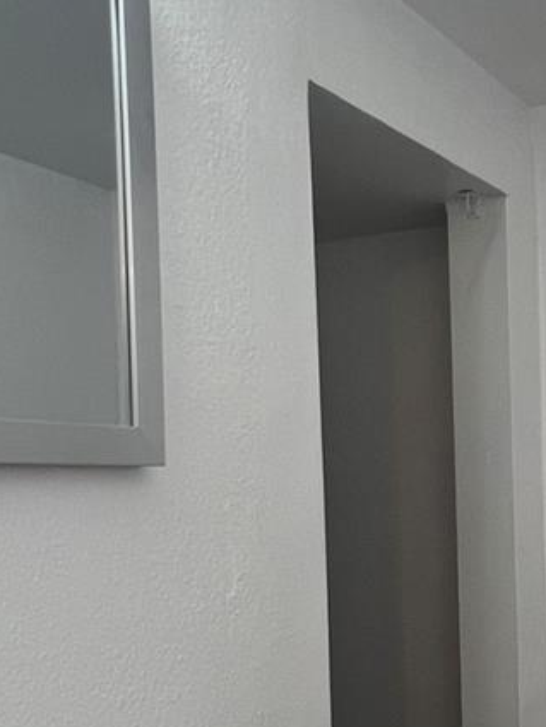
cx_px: 512
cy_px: 506
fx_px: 988
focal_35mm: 47
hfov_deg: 29.4
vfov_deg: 39.7
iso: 200
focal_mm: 1.57
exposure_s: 1/120
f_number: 1.8
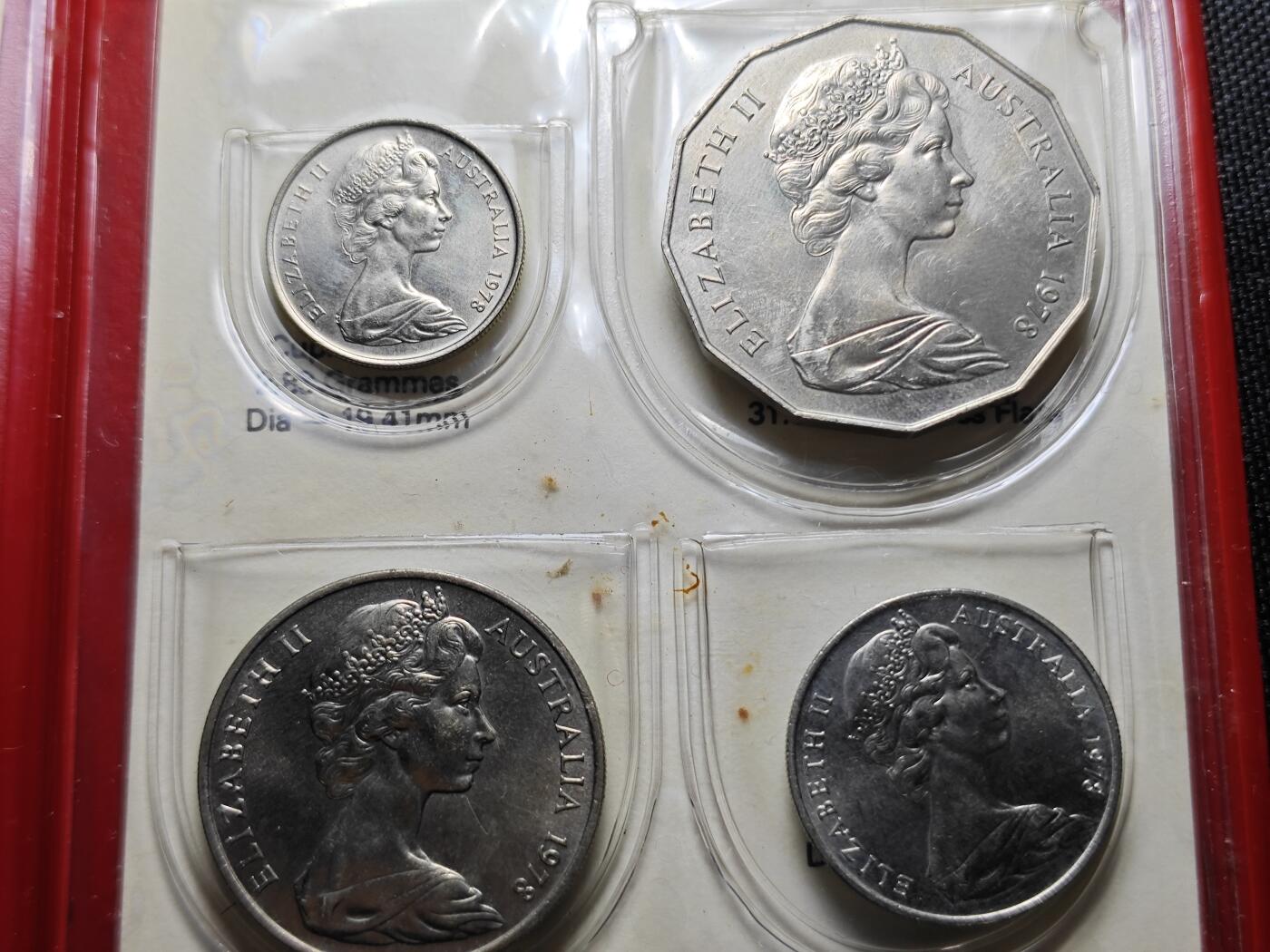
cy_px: 476
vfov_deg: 29.7
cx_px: 635
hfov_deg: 38.9
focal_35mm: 49
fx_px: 1798
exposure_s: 1/122
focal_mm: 5.84
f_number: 1.6
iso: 50
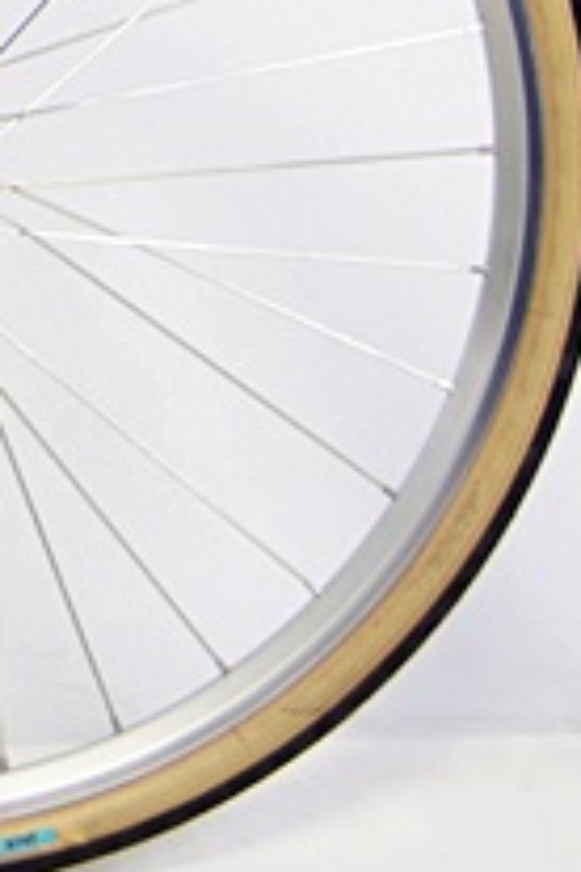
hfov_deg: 5.6
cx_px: -1183
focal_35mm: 228
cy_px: -312
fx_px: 5523
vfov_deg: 8.9
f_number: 5
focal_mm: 35
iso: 125
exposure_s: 1/30
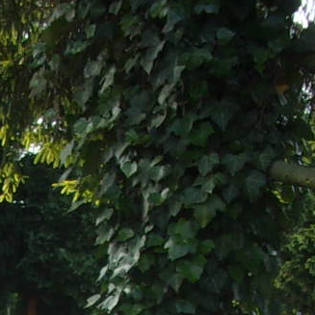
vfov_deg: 10.0
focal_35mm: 155
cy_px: 731
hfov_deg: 10.7
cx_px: -224
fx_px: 1596
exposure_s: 1/150
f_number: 3.9
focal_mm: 5.1
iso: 80
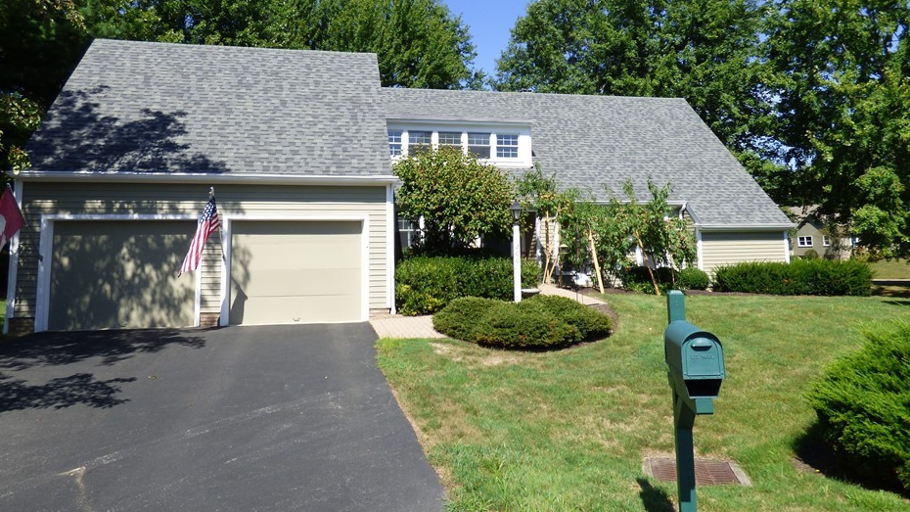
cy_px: 192
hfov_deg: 76.3
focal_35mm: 24
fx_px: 579
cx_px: 434
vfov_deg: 47.2
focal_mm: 3.58
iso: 100
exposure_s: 1/1300
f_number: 2.8
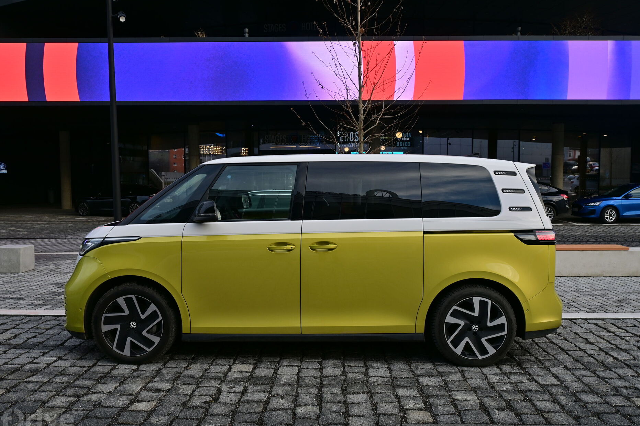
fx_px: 591
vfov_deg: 39.7
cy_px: 218
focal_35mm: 33
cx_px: 324
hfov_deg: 56.9
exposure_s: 1/160
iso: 100
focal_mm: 21.5
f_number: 6.3
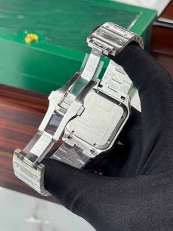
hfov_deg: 30.3
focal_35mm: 48
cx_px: 86
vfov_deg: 39.7
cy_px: 116
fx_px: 320
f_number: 1.78
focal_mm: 6.76
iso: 64
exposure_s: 1/315
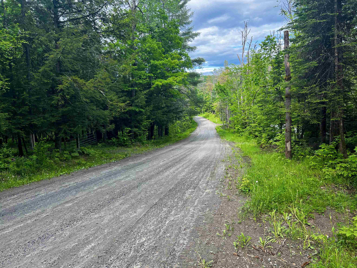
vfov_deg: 53.1
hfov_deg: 67.3
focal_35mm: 26
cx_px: 178
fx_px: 268
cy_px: 134
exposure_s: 1/709
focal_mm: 5.7
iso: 50
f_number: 1.5
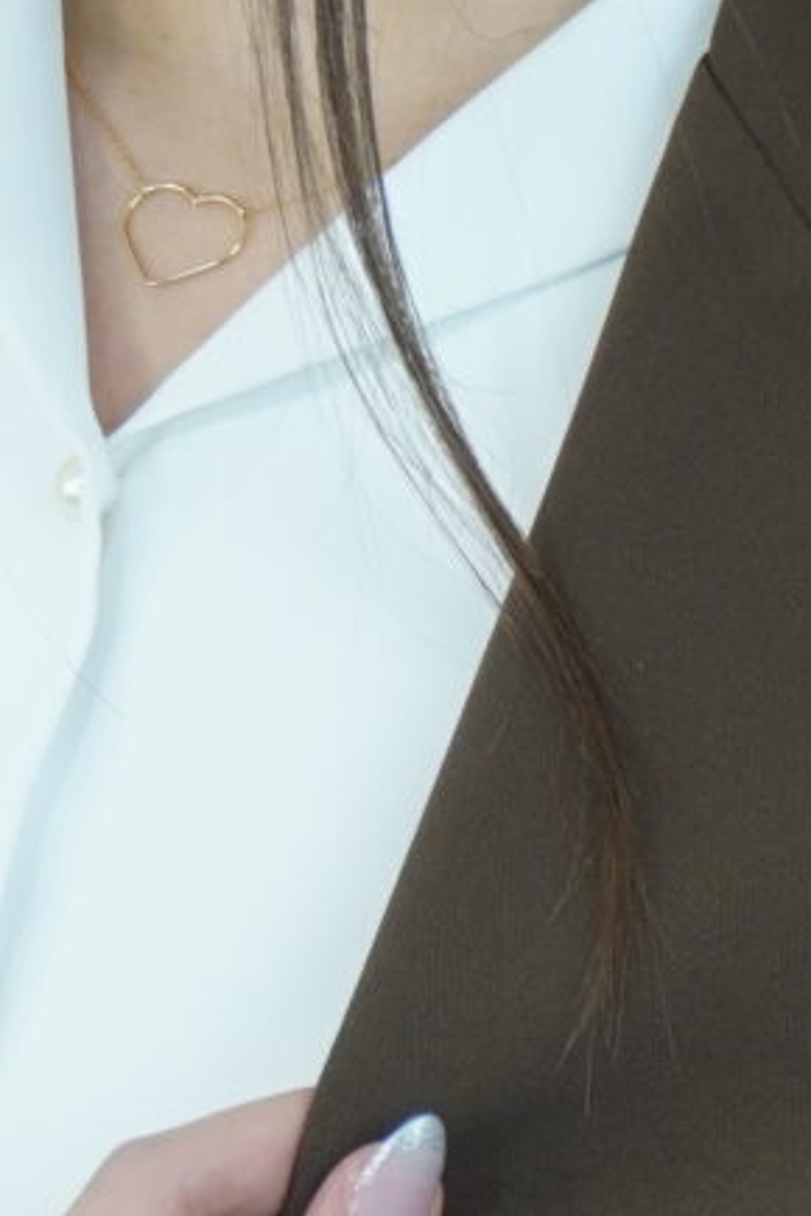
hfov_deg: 4.0
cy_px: 1350
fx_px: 11621
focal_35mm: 344
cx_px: 150
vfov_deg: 6.0
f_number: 5.6
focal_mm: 39
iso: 320
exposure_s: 1/100
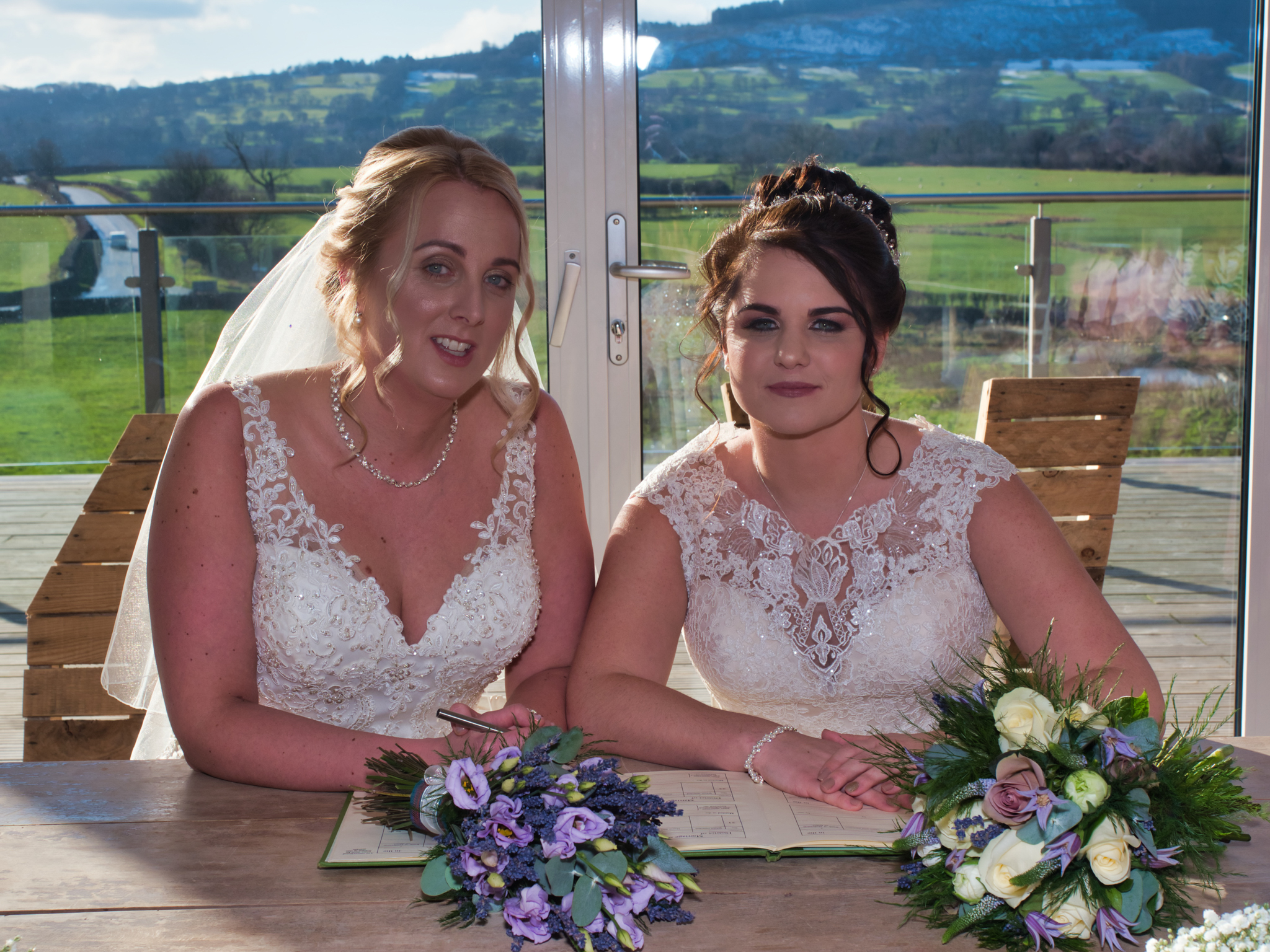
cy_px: 476
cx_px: 635
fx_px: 2201
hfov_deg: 32.2
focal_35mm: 60
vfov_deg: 24.4
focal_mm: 30
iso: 200
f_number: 8
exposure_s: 1/250
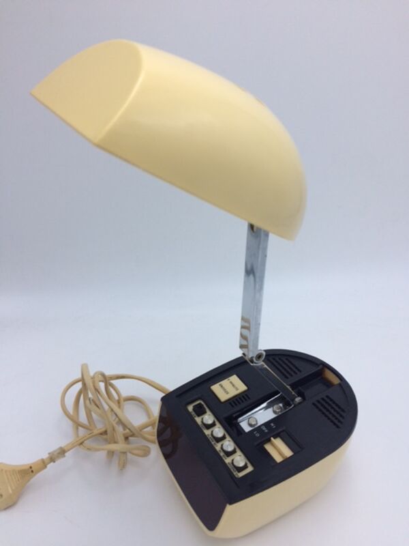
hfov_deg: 48.2
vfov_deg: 61.7
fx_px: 457
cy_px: 273
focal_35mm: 29
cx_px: 204
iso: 32
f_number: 2.2
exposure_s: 1/268
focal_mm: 4.15
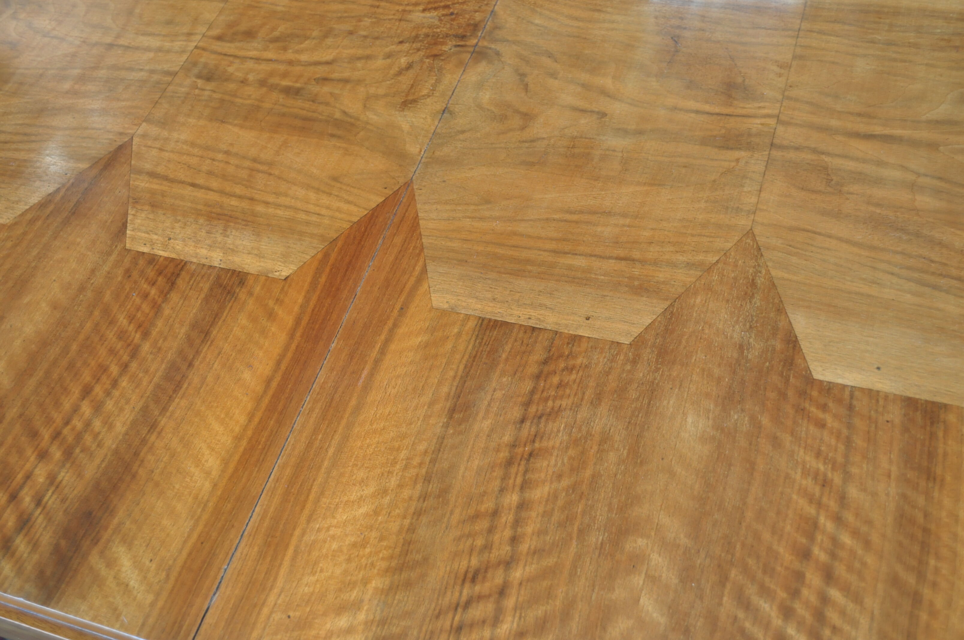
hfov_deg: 49.6
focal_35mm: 39
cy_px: 320
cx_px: 482
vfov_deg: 34.1
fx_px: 1043
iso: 800
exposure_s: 1/10
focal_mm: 26
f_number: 4.2
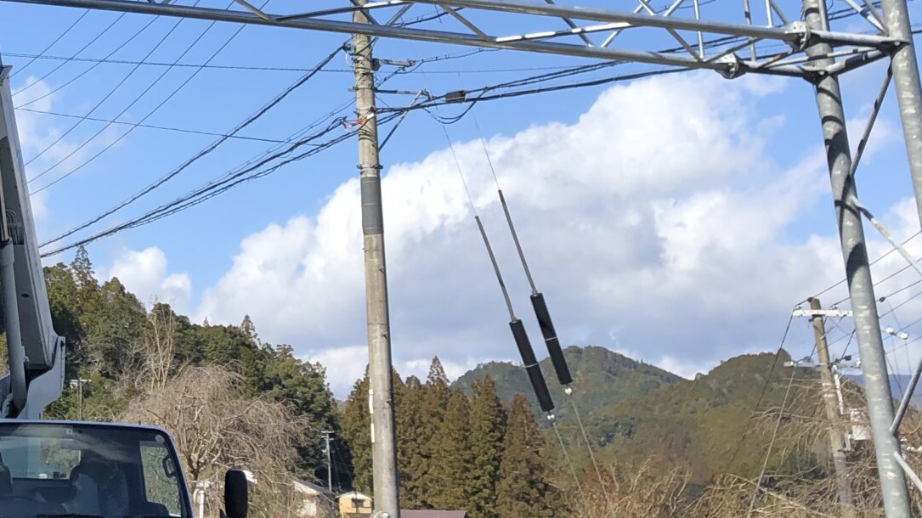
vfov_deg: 16.0
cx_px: -40
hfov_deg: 27.4
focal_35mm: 72
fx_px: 1760
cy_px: -132
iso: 20
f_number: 1.8
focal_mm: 4
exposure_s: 1/1499
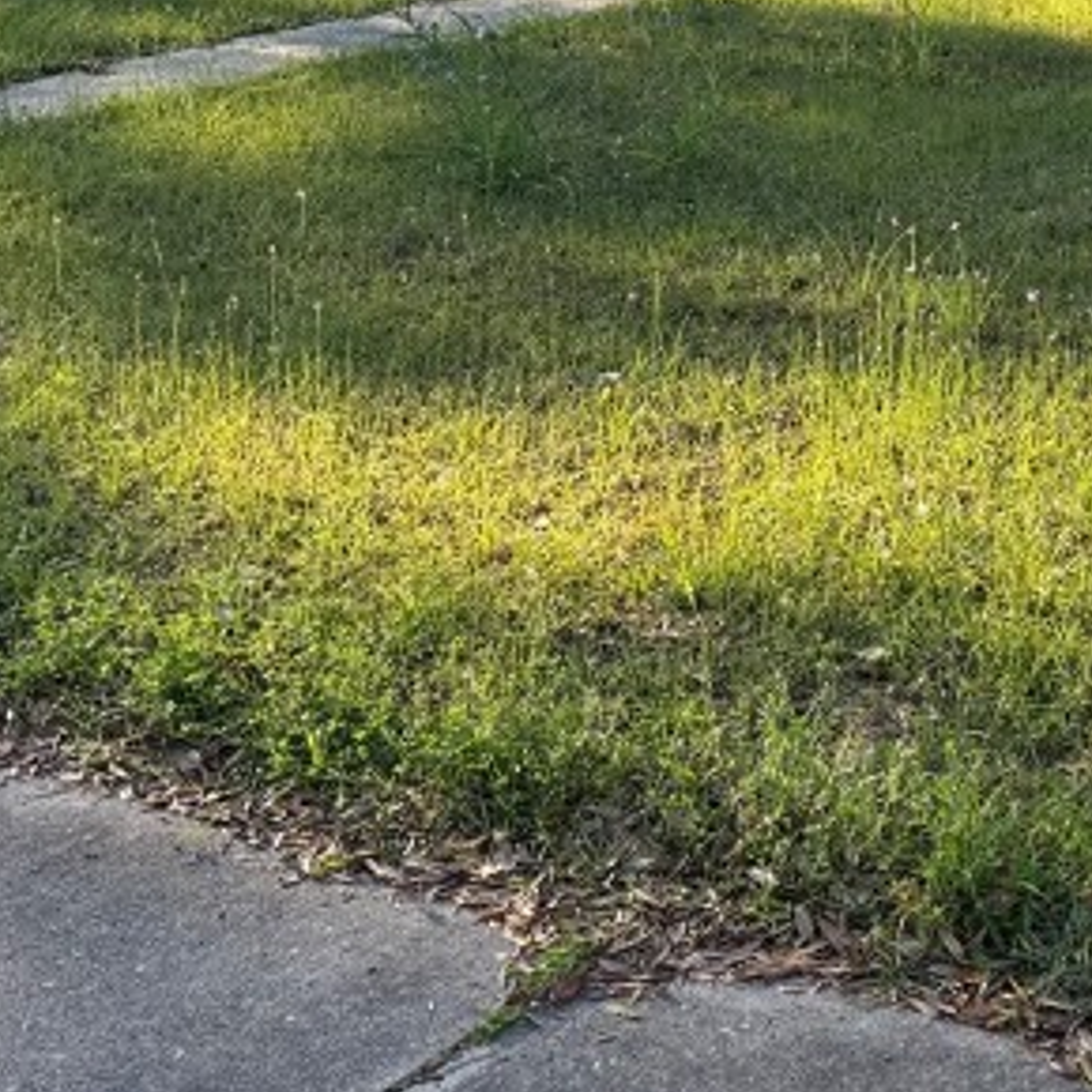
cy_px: -87
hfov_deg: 21.3
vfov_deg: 21.9
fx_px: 2677
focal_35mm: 75
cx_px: 1348
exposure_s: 1/671
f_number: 1.78
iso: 80
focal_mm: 6.76
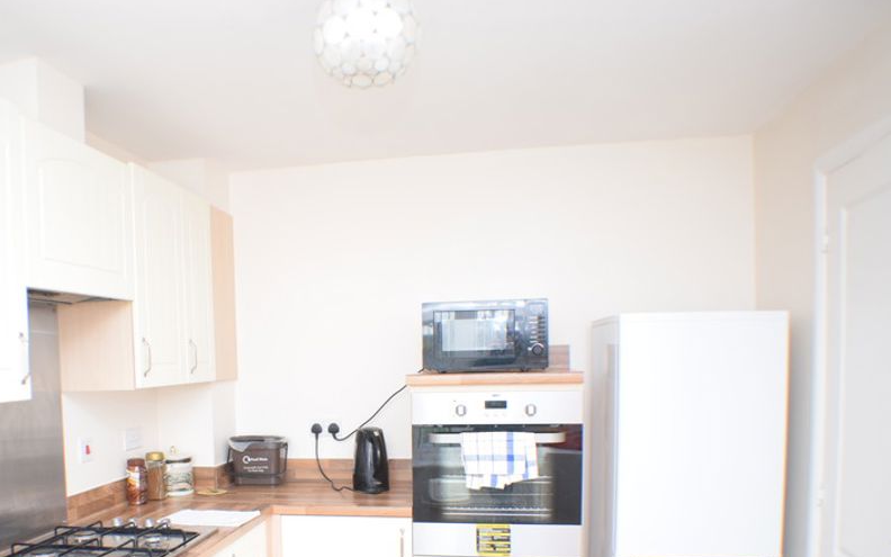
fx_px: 971
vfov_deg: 31.3
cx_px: 305
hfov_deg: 48.5
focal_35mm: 40
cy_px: 428
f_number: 3.5
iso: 900
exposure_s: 1/60
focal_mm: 18
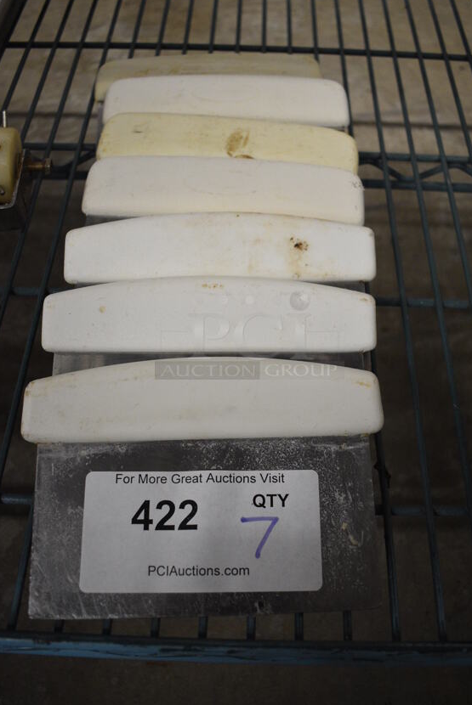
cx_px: 250
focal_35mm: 33
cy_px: 335
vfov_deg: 57.2
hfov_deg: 40.0
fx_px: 648
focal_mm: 20
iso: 1800
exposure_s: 1/125
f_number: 3.5
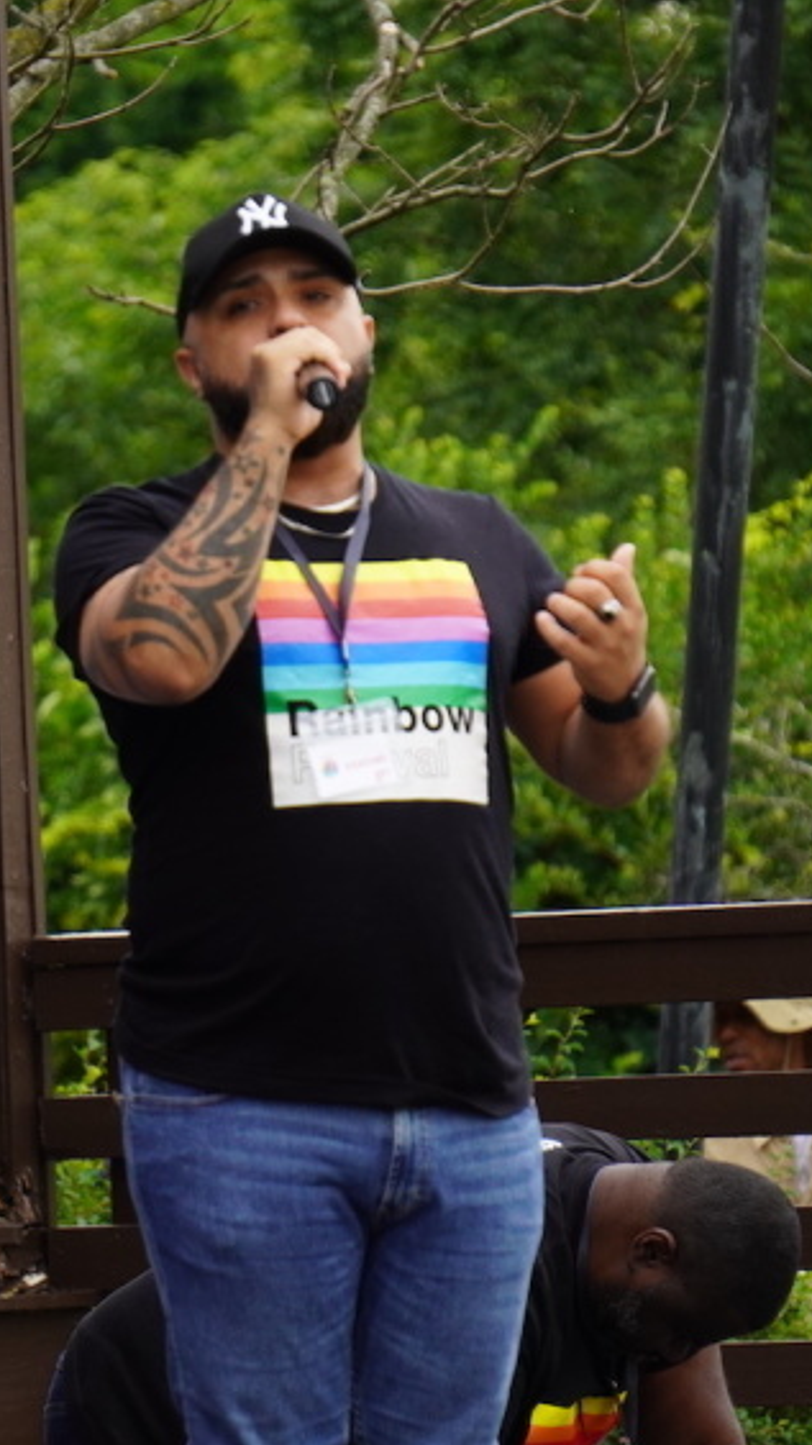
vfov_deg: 4.8
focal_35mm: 450
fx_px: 17235
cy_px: 722
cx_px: 300
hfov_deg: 2.7
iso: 640
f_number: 6.3
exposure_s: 1/320
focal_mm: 190
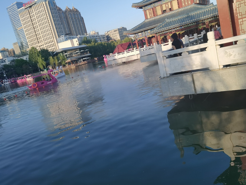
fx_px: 213
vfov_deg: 46.8
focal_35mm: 30
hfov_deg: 60.0
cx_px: 123
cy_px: 92
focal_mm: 5.58
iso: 50
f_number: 1.8
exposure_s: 1/1250
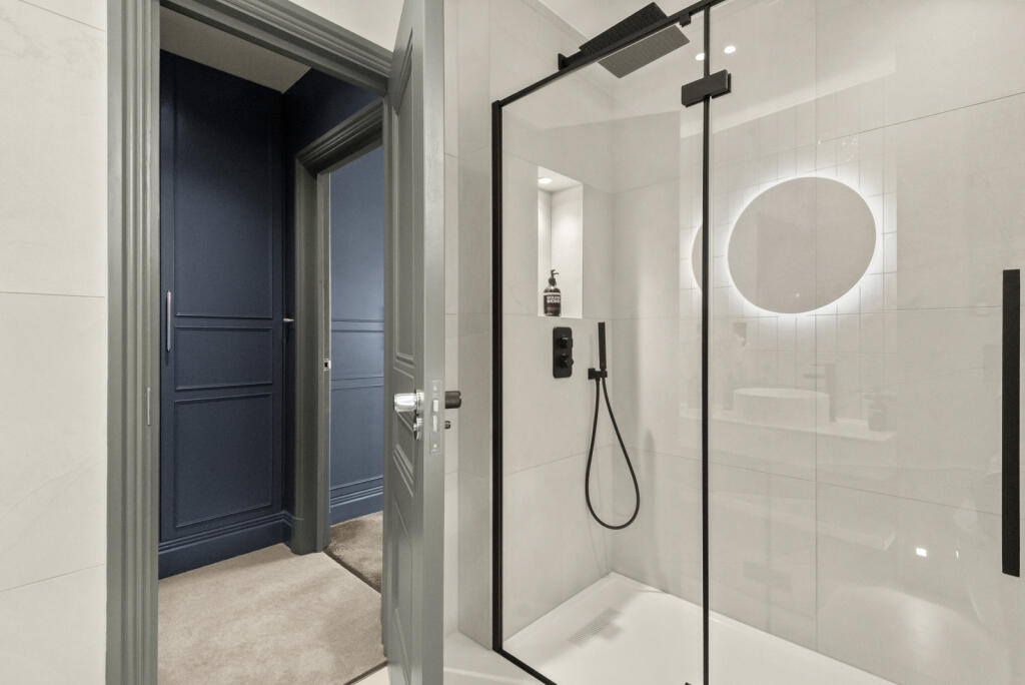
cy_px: 342
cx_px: 512
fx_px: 456
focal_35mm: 16
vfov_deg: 73.8
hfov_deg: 96.7
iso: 12800
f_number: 10
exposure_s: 1/50
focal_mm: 16
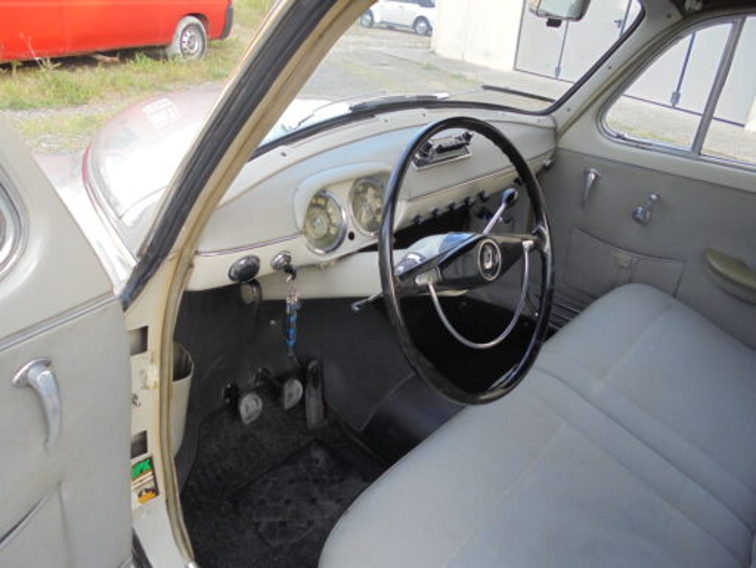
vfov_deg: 53.1
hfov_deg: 67.3
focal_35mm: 26
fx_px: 568
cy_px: 284
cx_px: 378
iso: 100
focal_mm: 4.6
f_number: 3.5
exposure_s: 1/50
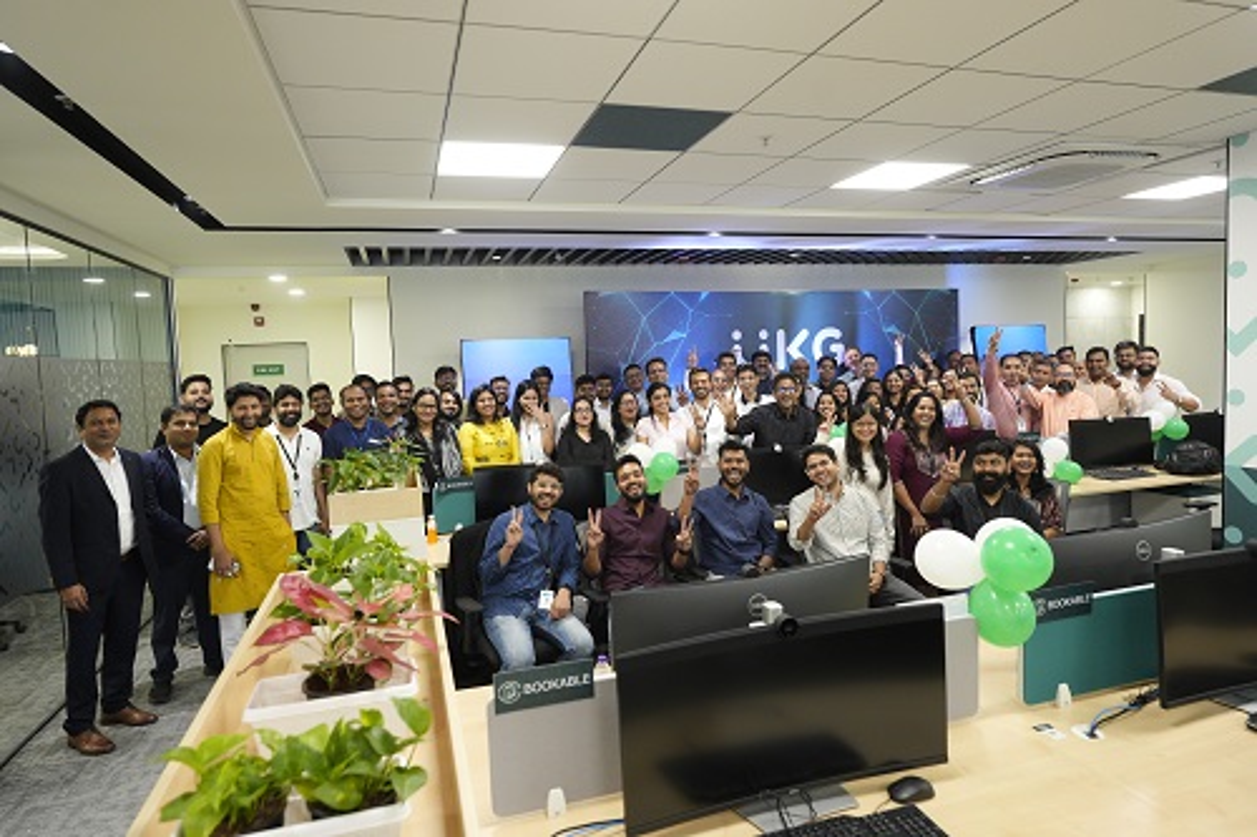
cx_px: 628
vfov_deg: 59.5
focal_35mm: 21
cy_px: 418
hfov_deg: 81.2
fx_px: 733
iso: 2000
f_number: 4
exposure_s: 1/125
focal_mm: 21
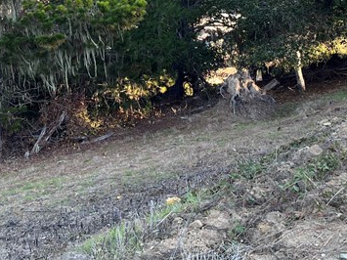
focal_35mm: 75
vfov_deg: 19.3
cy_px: 27
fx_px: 752
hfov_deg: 25.9
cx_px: 224
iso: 32
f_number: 1.6
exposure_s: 1/121
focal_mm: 5.1
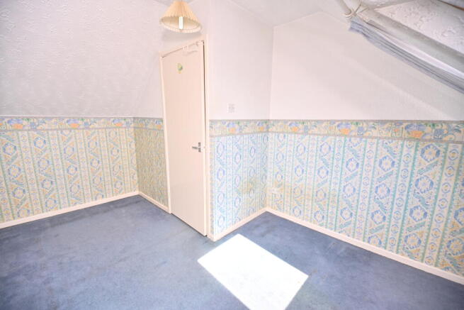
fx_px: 206
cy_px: 155
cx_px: 232
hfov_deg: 96.7
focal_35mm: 16
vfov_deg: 73.8
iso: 250
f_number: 5.6
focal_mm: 16
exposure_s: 1/250
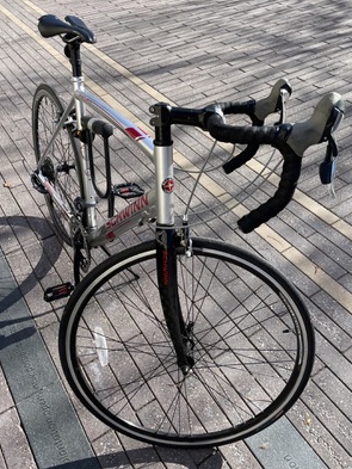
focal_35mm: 30
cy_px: 218
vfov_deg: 59.9
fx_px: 407
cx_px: 187
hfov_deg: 46.8
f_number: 1.6
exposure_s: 1/1553
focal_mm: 4.2
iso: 32
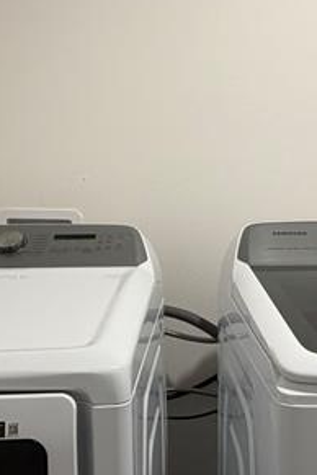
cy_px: 237
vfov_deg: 48.5
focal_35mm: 40
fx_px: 528
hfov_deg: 33.2
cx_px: 203
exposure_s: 1/60
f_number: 2.2
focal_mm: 2.22
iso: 250
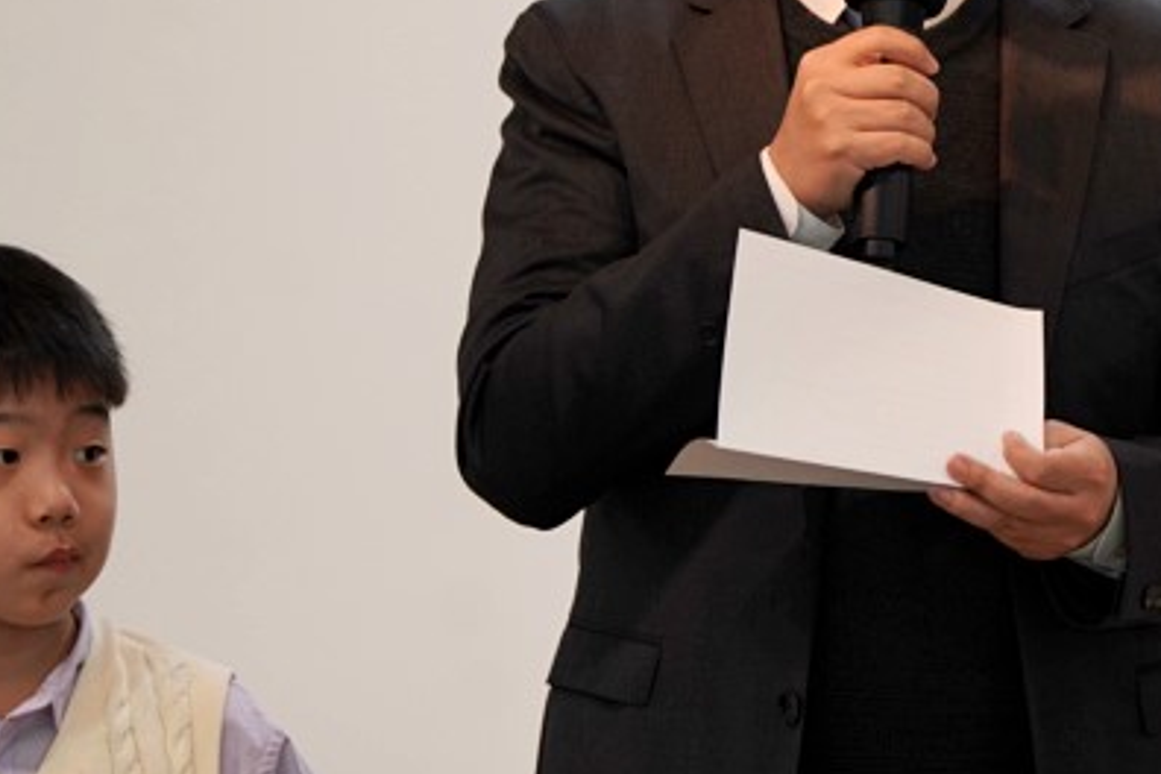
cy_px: 132
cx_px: 1000
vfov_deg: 3.0
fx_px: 14673
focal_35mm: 455
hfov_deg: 4.5
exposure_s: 1/250
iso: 800
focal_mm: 200
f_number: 4
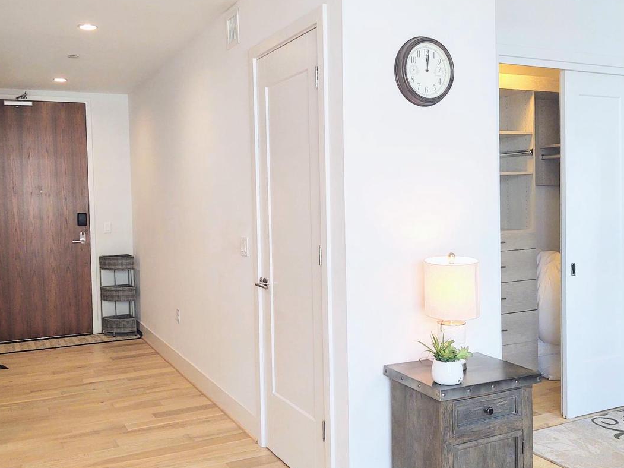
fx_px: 667
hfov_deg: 50.1
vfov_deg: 38.7
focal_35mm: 37
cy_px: 227
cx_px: 308
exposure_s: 1/120
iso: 156
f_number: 1.7
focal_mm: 4.75
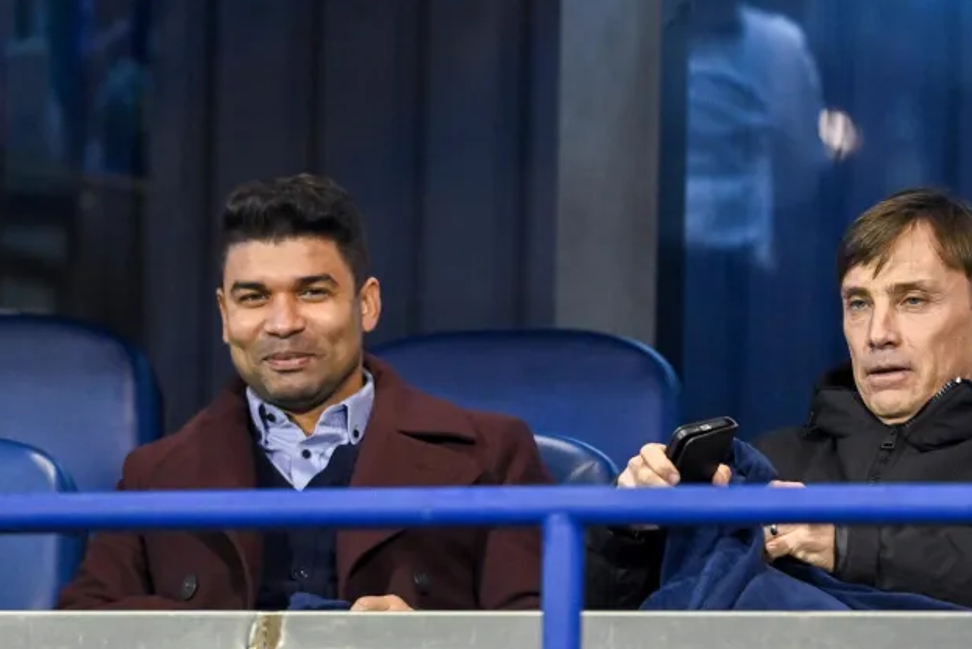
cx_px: 584
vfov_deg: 2.8
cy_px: 300
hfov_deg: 4.2
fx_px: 13181
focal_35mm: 488
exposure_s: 1/400
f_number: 4
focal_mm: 400
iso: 4000
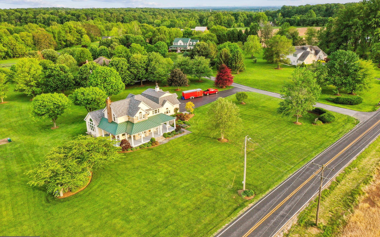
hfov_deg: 64.6
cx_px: 191
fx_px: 300
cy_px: 122
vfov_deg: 43.1
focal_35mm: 29
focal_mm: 10.3
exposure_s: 1/80
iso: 200
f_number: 11
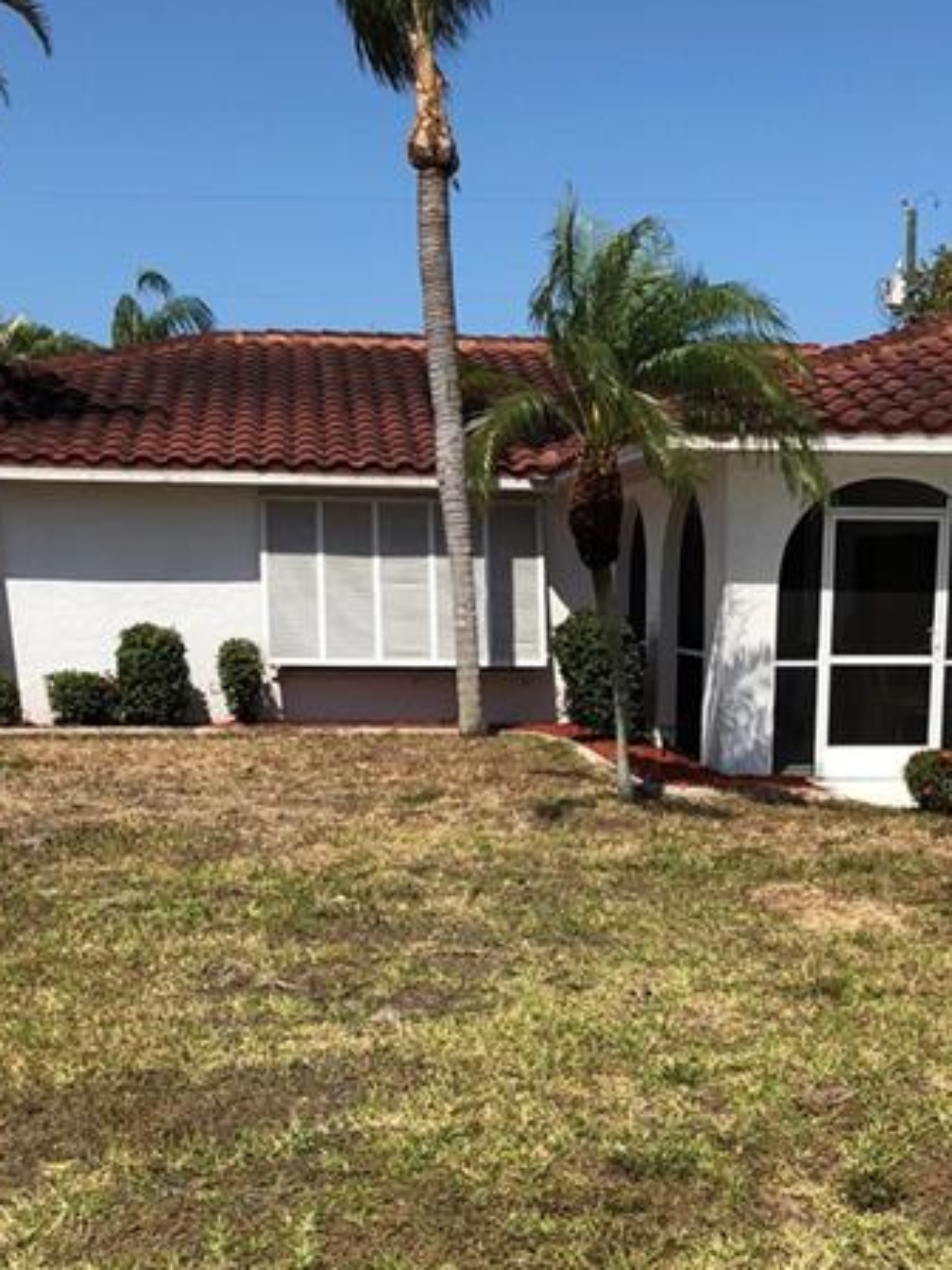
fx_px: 1760
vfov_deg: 39.0
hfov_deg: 30.2
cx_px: 552
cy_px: 887
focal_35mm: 48
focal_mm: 3.99
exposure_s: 1/2525
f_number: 1.8
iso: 20
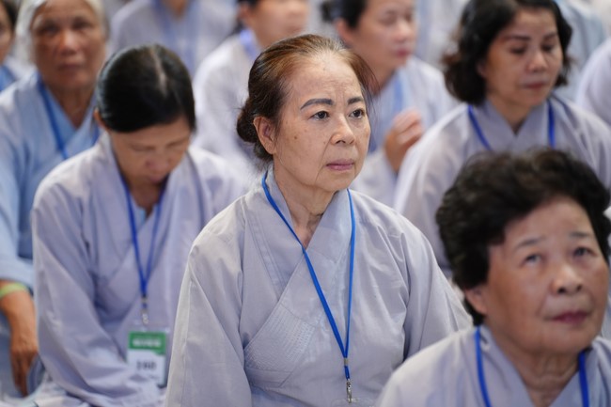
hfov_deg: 15.9
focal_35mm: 129
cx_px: 306
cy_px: 204
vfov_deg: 10.6
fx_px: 2189
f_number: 2.8
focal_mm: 129
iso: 2000
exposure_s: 1/100
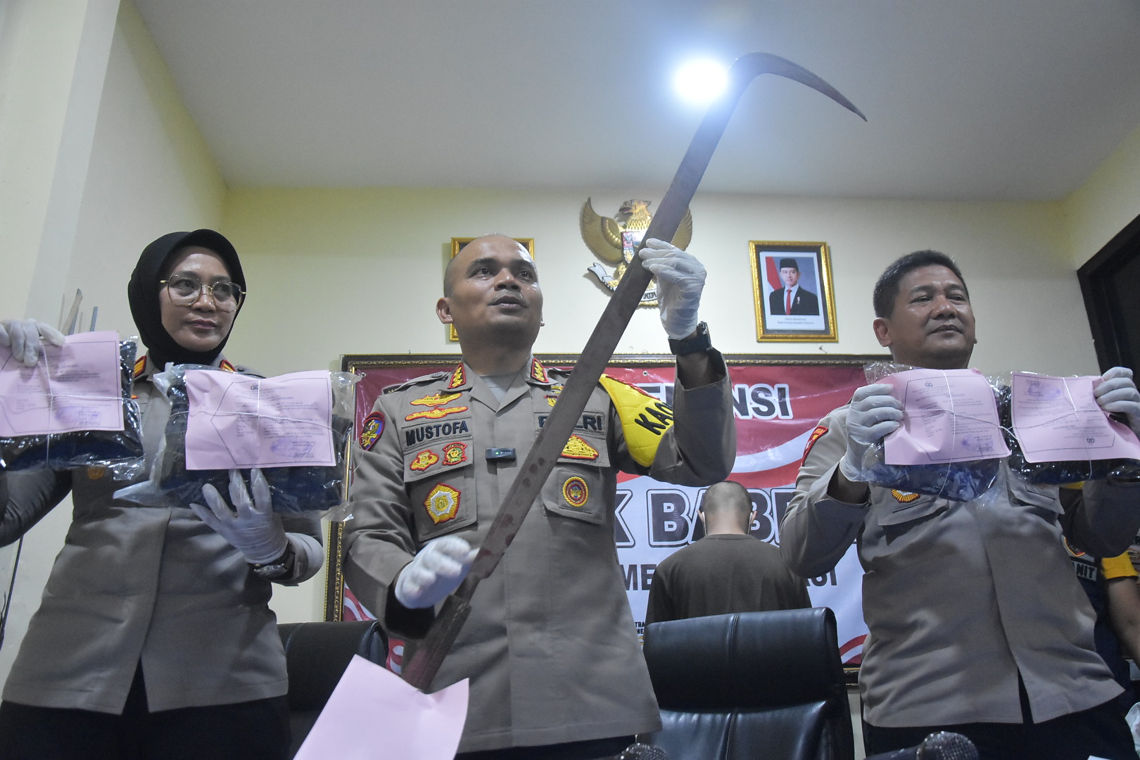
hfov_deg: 59.5
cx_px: 570
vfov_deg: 41.7
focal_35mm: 32
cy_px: 380
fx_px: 997
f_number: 4
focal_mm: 21
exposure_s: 1/160
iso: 3200
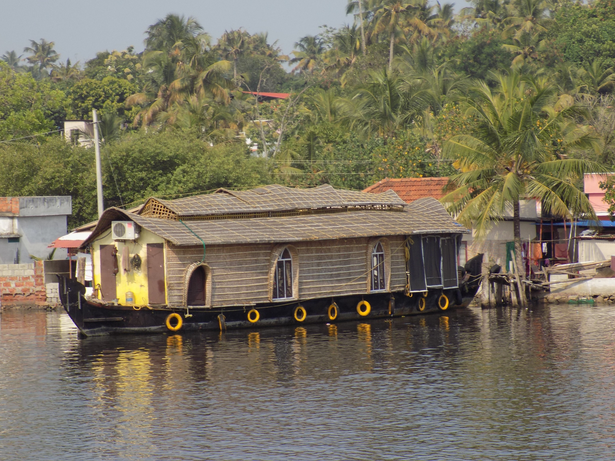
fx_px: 3376
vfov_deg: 7.8
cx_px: 308
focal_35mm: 190
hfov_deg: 10.4
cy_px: 230
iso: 80
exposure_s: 1/320
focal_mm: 33.7
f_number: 5.4
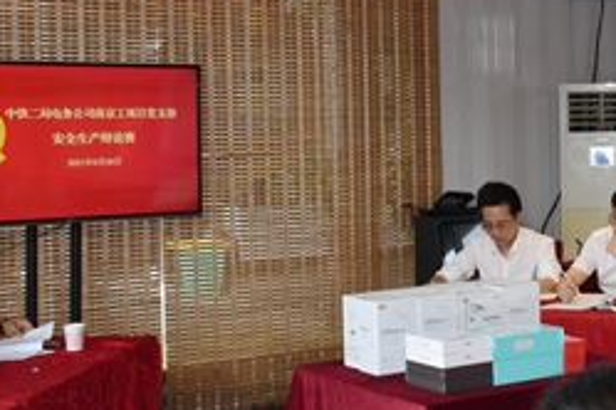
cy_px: 149
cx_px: 683
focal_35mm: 76
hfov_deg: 24.8
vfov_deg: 17.9
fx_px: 1300
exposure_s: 1/125
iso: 800
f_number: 5.6
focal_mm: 18
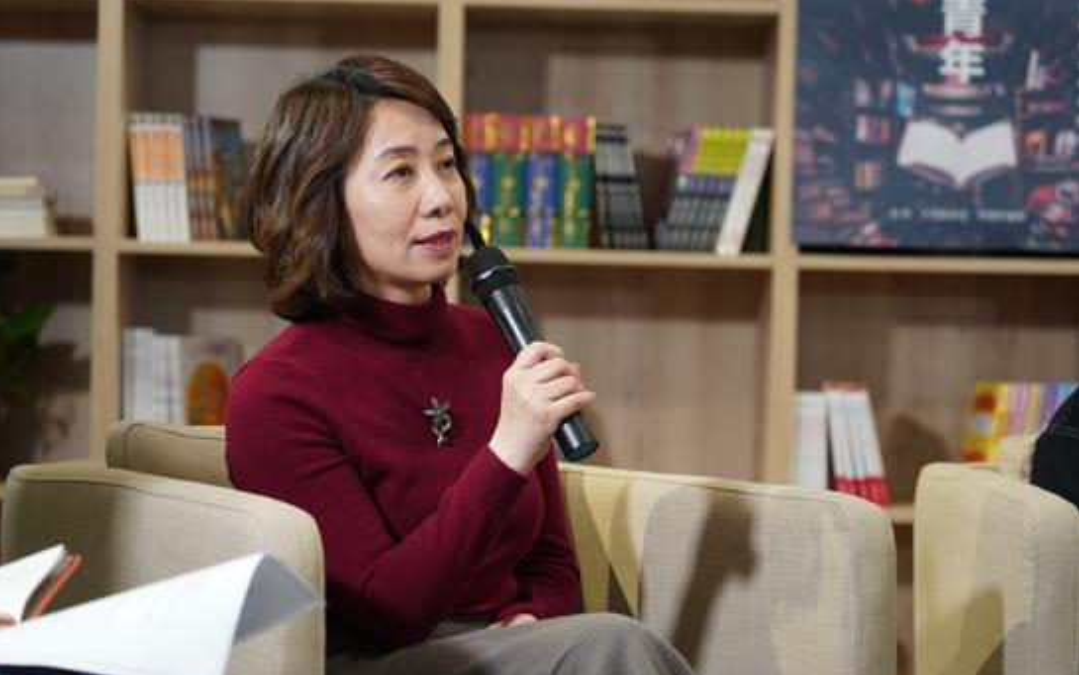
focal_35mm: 108
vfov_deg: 12.1
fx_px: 3177
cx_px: 539
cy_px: 359
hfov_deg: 19.3
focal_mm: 105
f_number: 4
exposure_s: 1/125
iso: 2500
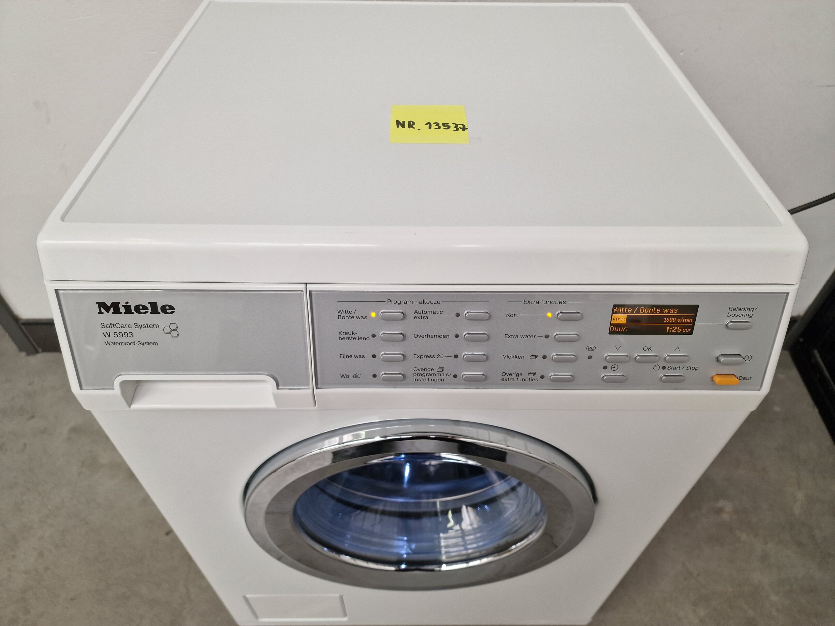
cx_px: 418
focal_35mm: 23
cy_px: 313
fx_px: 555
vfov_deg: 58.9
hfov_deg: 73.9
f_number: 1.8
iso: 100
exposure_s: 1/100
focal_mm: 6.4
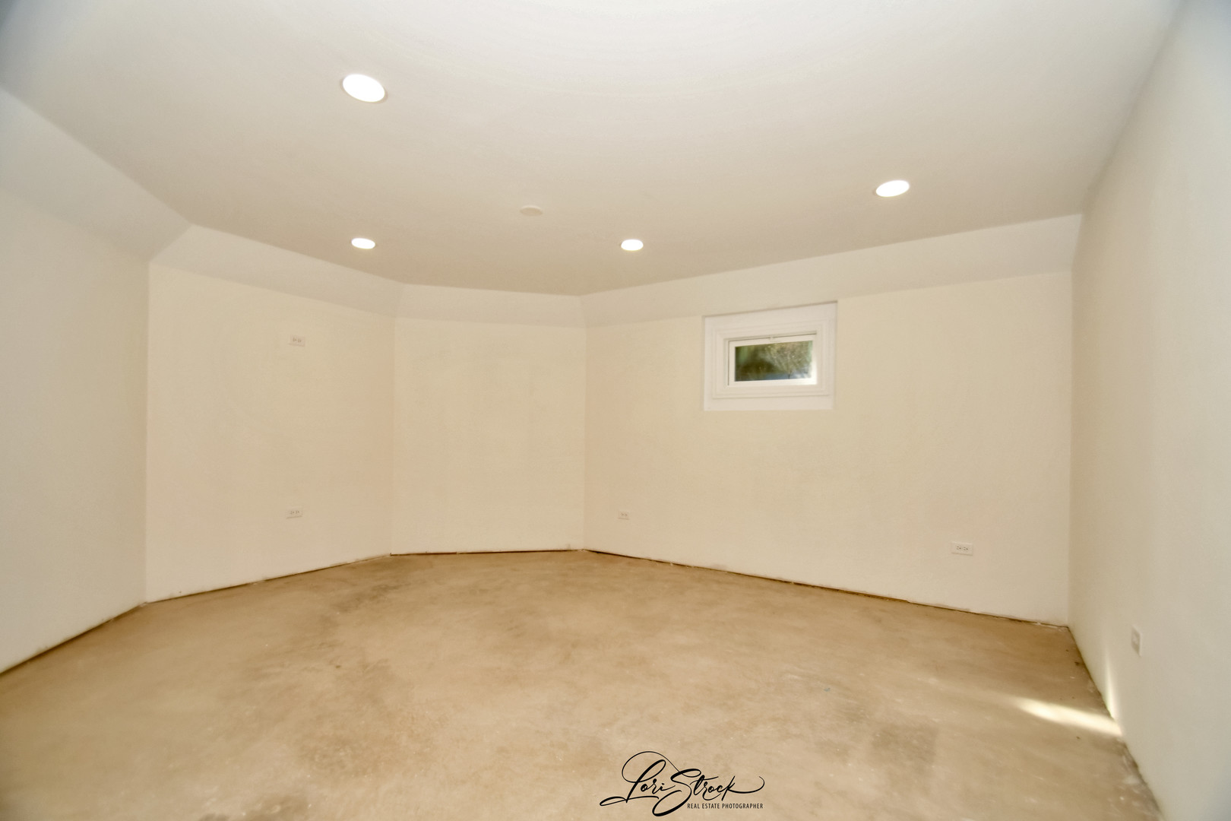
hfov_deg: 100.4
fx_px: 513
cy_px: 410
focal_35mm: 15
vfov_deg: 77.3
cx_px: 616
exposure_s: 1/320
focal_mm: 10
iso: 400
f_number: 8
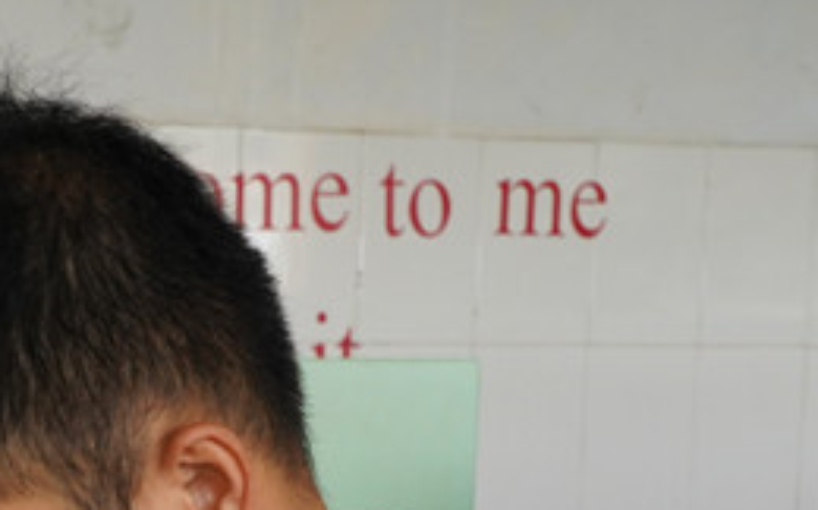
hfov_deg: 15.1
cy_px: 808
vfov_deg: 9.4
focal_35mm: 135
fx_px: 3007
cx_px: -88
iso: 1600
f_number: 8
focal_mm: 43
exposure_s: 1/200
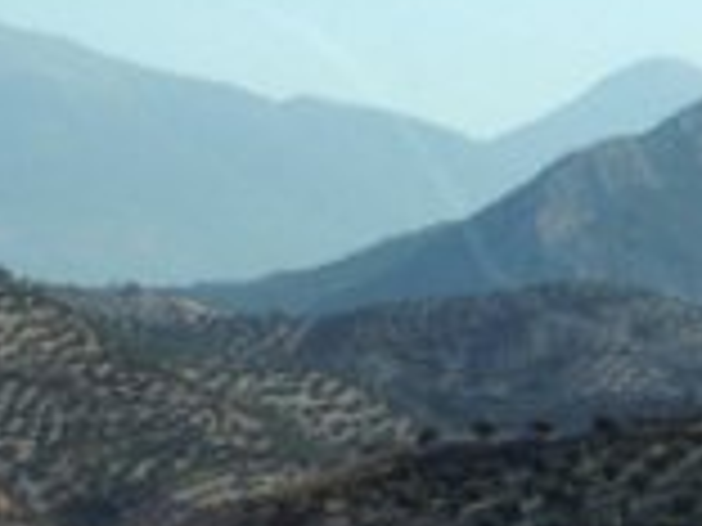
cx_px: 464
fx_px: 6226
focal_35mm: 307
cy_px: 243
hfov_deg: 6.5
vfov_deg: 4.8
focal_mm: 21.2
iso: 100
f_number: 5
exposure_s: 1/800
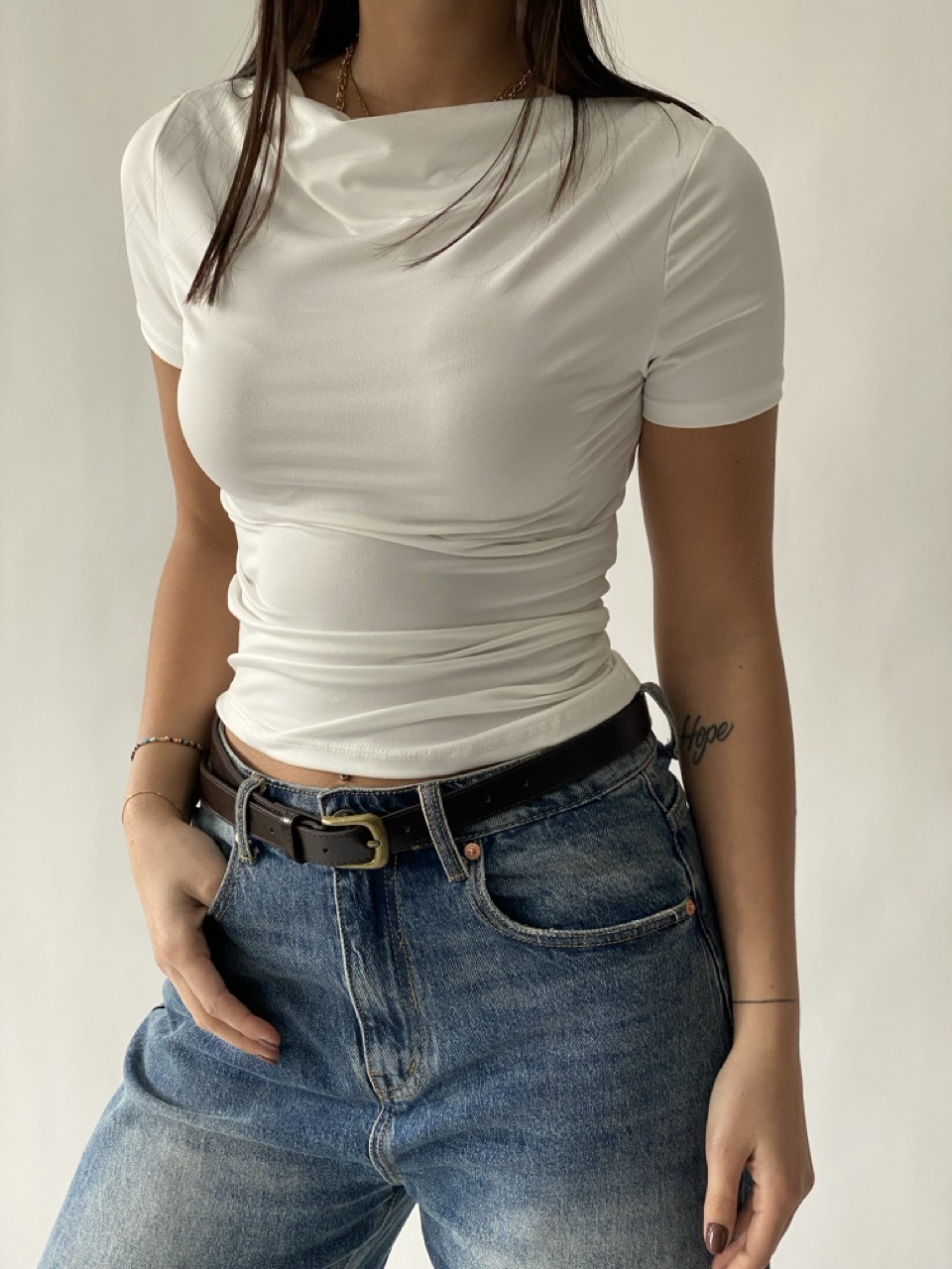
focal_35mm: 52
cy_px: 634
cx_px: 476
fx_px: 1907
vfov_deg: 36.8
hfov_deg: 28.0
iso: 100
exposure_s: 1/121
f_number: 2
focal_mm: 6
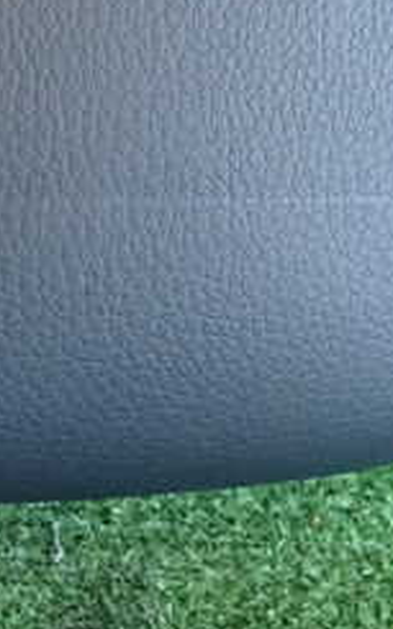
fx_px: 1115
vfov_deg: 31.2
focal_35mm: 65
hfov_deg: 19.8
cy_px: 195
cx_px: 92
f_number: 2
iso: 400
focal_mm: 4.5
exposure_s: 1/30
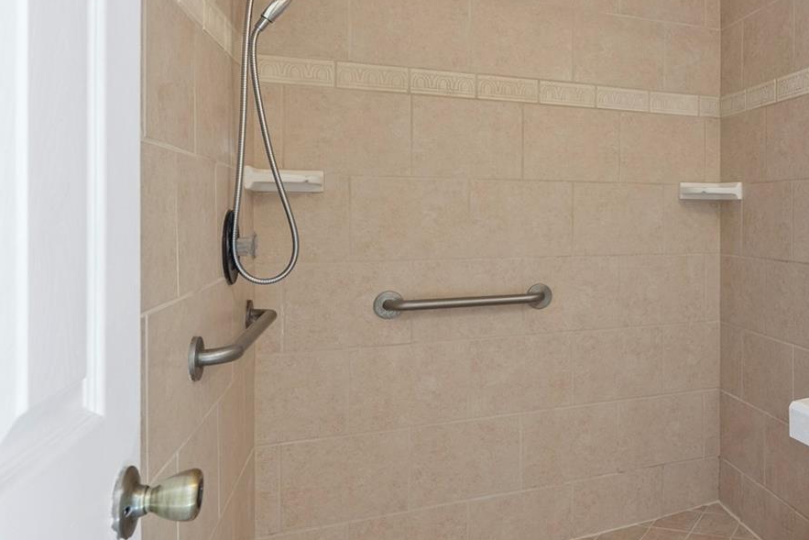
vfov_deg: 44.6
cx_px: 716
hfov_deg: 55.8
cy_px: 203
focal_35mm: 29
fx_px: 652
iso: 250
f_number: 8
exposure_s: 1.6
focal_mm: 16
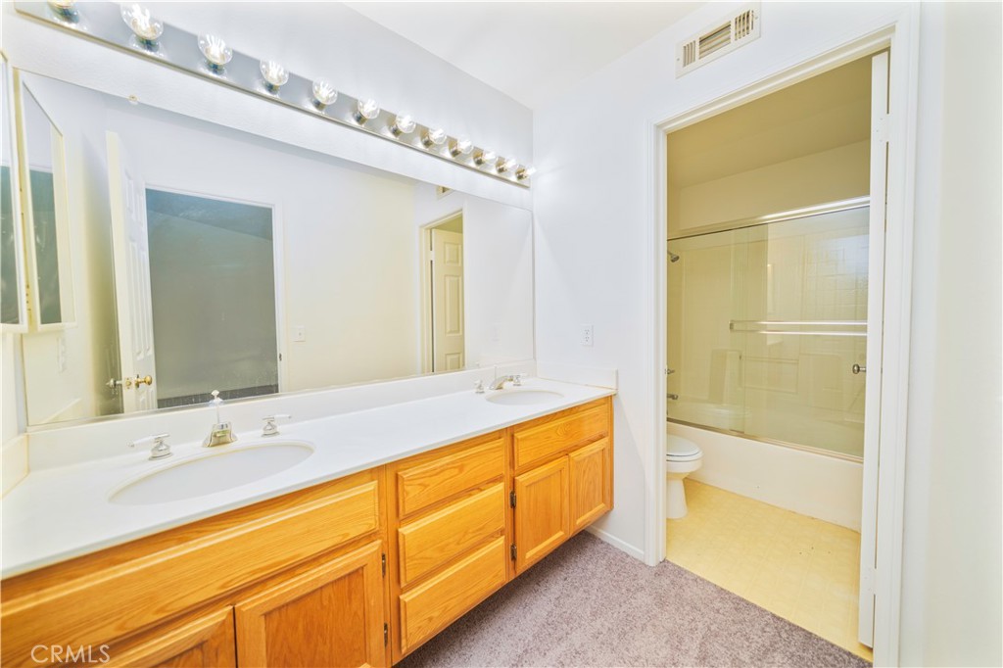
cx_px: 502
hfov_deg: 112.6
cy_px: 334
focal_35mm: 12
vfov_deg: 90.0
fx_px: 334
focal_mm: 12
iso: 400
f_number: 4
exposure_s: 1/20
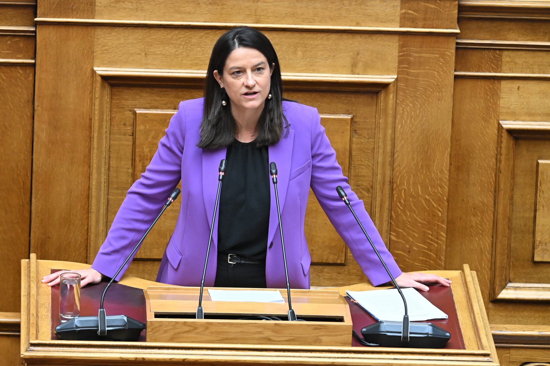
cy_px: 183
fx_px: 5652
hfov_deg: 5.6
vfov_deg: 3.7
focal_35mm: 370
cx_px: 275
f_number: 6
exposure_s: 1/250
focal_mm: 370
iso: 5000
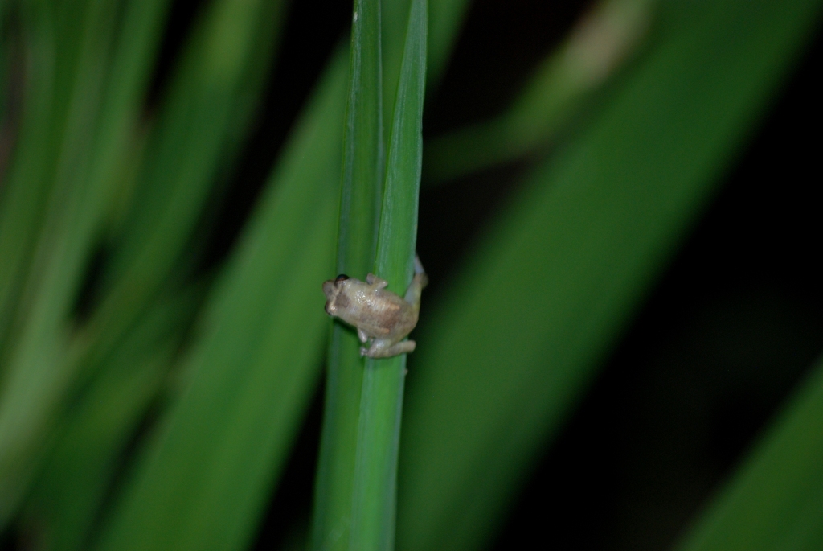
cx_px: 412
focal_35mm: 292
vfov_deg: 4.7
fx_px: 6693
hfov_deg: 7.0
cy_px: 276
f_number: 5
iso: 400
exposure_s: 1/60
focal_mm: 195
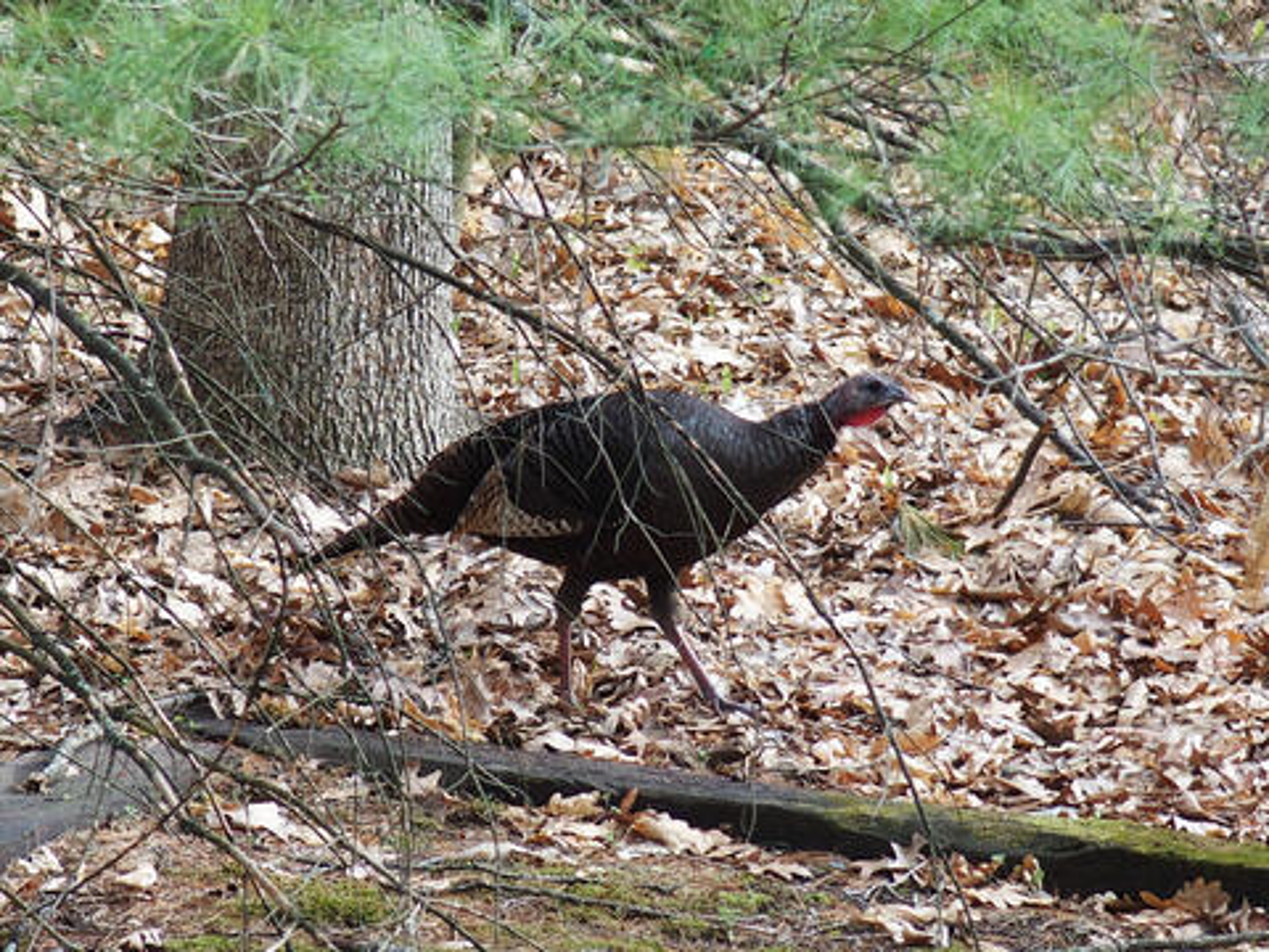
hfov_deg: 6.6
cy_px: 476
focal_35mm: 300
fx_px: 10998
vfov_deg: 5.0
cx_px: 634
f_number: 2.8
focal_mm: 64.3
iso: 160
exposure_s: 1/250
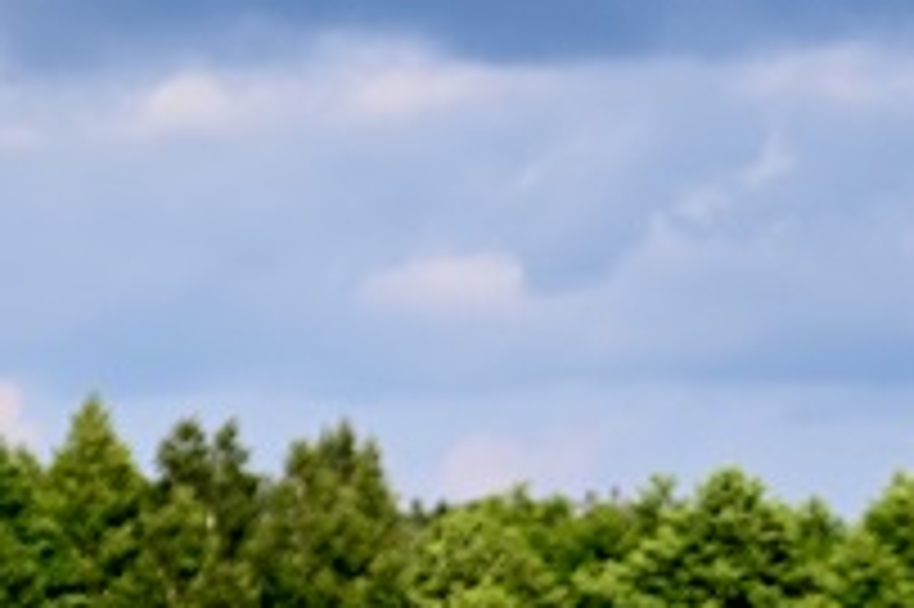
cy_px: 1324
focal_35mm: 680
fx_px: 17250
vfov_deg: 2.0
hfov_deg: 3.0
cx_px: 1081
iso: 200
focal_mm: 145
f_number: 5.6
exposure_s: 1/1000
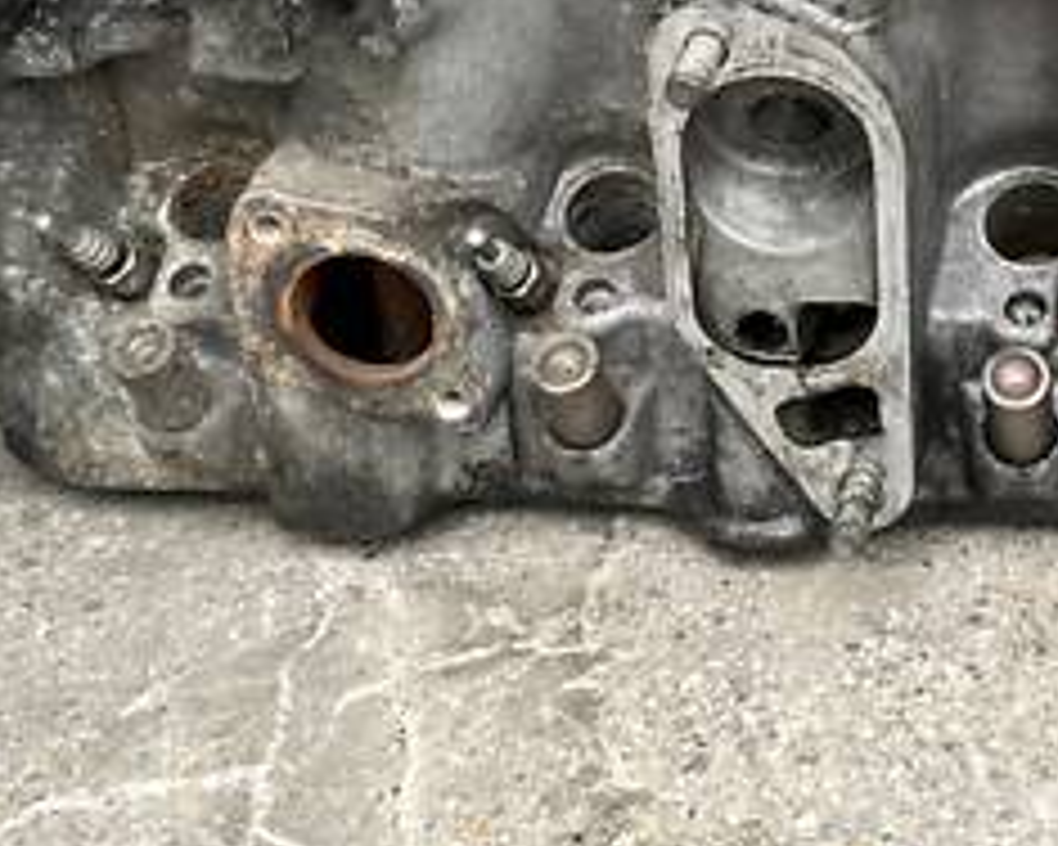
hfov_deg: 26.0
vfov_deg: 20.9
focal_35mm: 69
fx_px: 2161
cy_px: -117
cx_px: 1067
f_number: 1.6
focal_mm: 5.1
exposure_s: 1/184
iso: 40
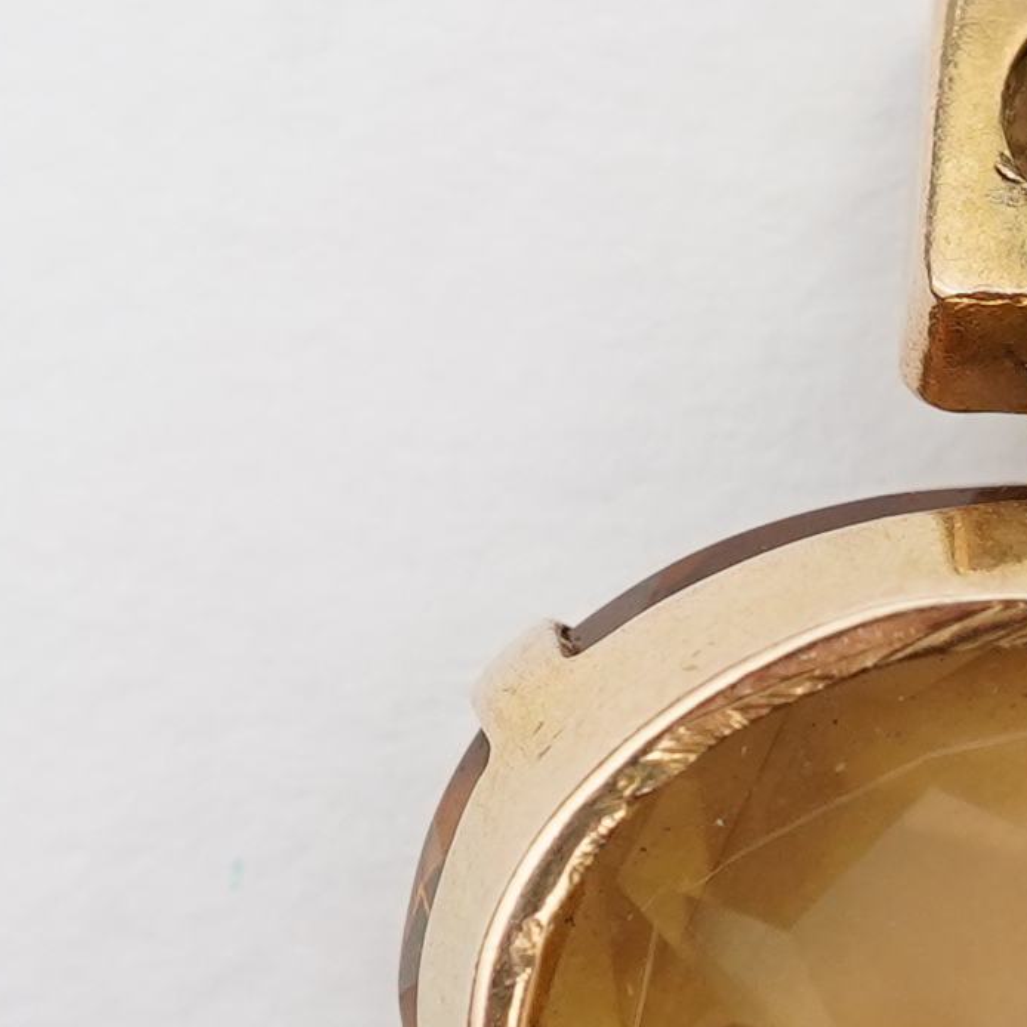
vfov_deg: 8.1
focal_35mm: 217
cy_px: 707
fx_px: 7284
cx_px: 1310
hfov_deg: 8.0
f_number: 14
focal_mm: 30
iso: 500
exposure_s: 1/125
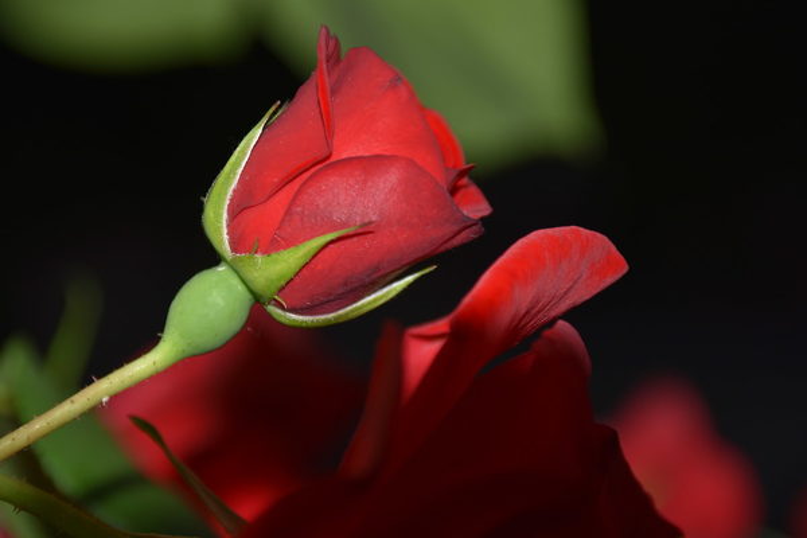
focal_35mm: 450
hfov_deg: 4.6
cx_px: 404
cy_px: 269
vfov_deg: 3.1
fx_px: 10087
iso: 100
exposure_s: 1/60
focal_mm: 300
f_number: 6.3
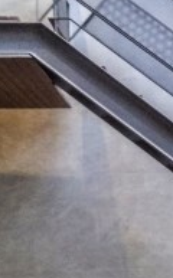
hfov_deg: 16.9
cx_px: 202
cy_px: 171
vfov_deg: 27.8
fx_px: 560
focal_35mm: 74
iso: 640
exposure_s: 1/20
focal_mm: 3.57
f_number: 2
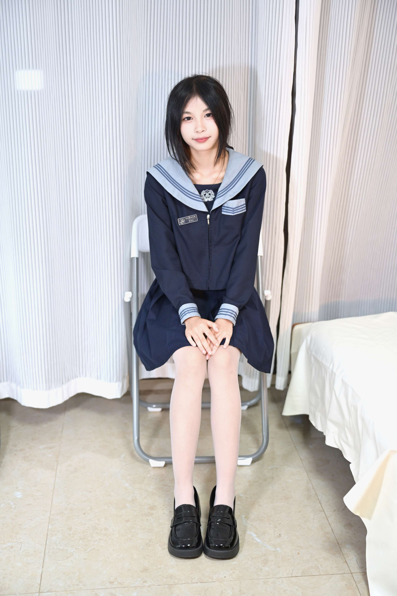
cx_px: 198
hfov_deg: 29.2
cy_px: 298
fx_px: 761
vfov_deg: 42.7
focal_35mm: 46
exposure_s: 1/100
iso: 1000
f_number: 2.1
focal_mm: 46
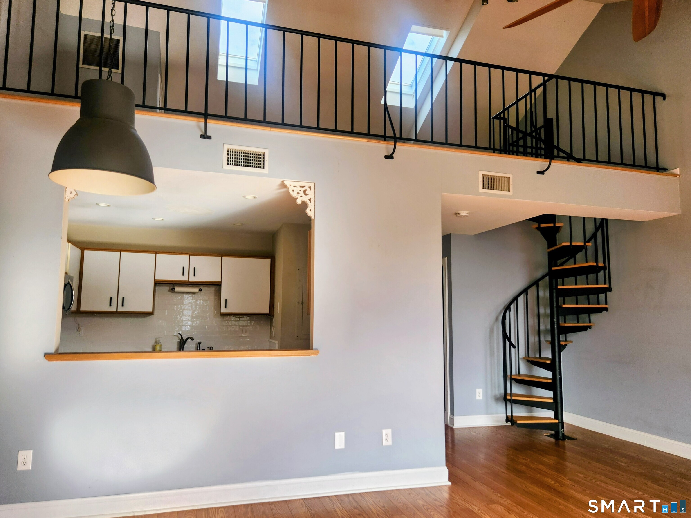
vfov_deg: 58.9
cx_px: 346
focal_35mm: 23
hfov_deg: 73.9
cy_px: 259
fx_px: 459
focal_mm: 5.4
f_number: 1.8
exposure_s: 1/180
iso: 80
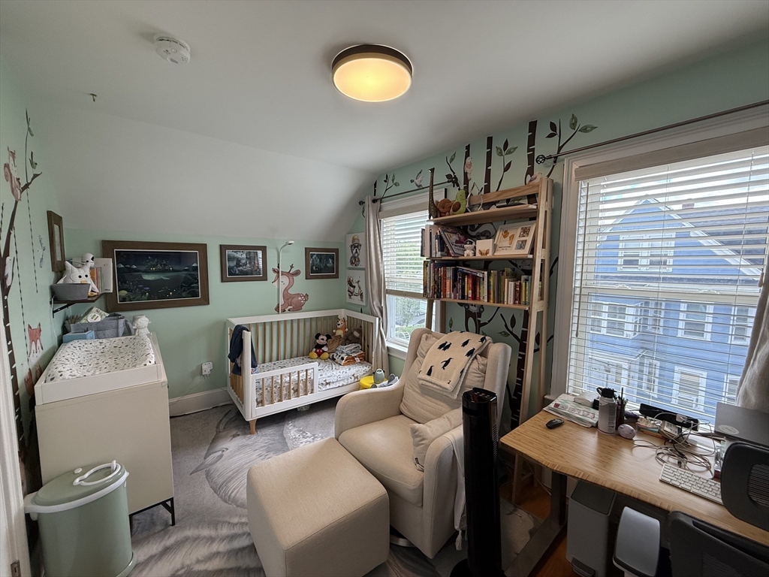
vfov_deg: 85.7
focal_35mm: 14
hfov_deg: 102.1
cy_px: 288
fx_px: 311
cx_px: 384
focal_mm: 2.22
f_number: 2.2
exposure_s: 1/120
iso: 125
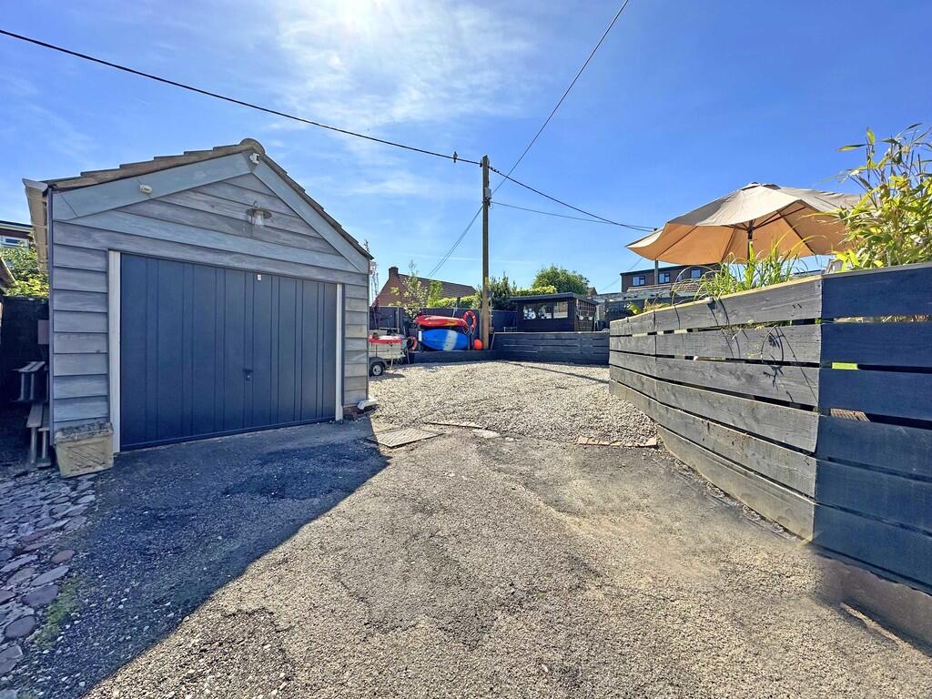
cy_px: 350
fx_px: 377
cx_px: 466
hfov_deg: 102.1
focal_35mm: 14
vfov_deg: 85.7
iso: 50
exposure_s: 1/2053
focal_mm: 2.22
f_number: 2.2
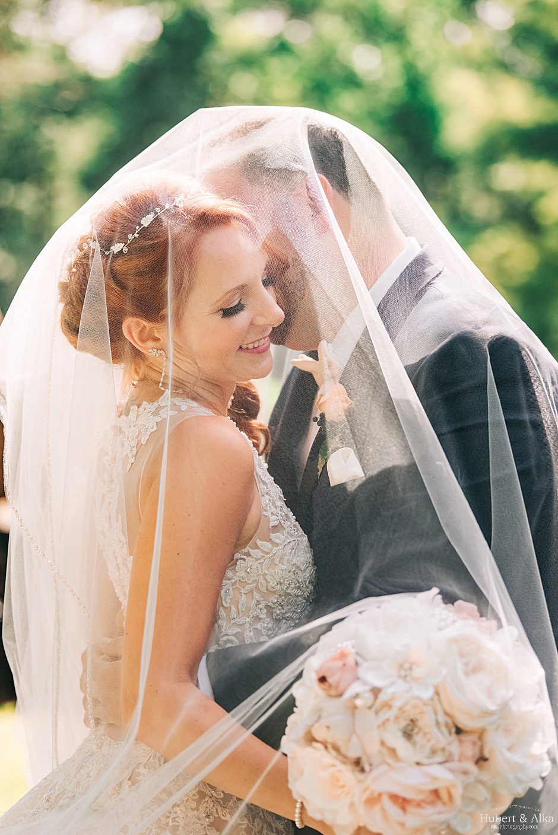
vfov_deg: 20.4
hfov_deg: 13.7
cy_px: 418
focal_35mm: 100
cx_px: 279
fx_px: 2323
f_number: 2.8
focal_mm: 100
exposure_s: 1/1600
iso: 320
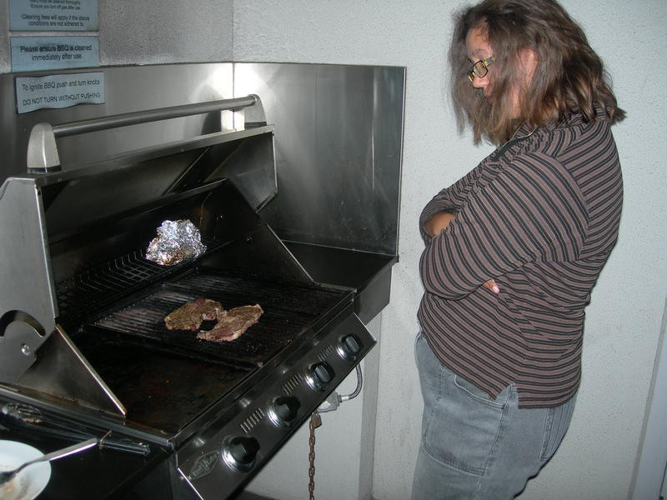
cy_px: 250
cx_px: 334
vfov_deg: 37.7
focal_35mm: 38
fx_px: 732
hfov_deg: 49.0
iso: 50
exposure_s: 1/60.1
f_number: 2.8
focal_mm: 7.8
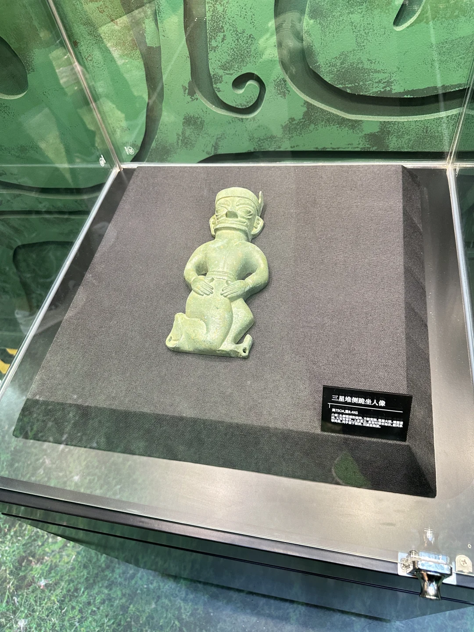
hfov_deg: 56.8
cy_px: 316
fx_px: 438
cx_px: 237
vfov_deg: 71.6
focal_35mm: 24
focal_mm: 6.86
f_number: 1.78
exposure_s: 1/50
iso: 320
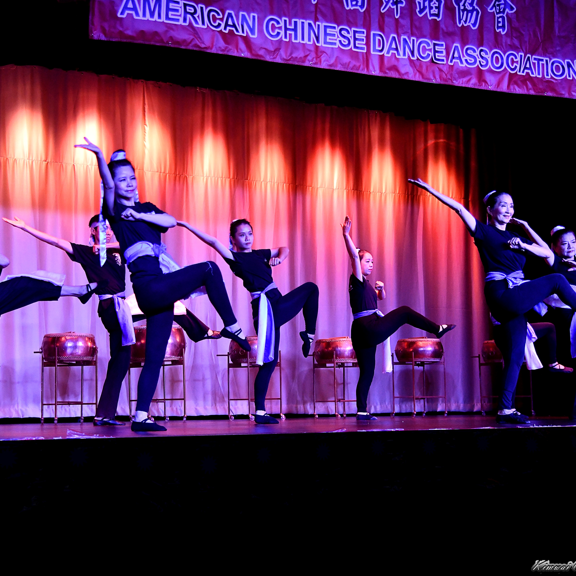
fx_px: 1205
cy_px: 289
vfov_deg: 26.9
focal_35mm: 64
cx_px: 220
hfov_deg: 26.8
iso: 4000
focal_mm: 50
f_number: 4
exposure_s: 1/800
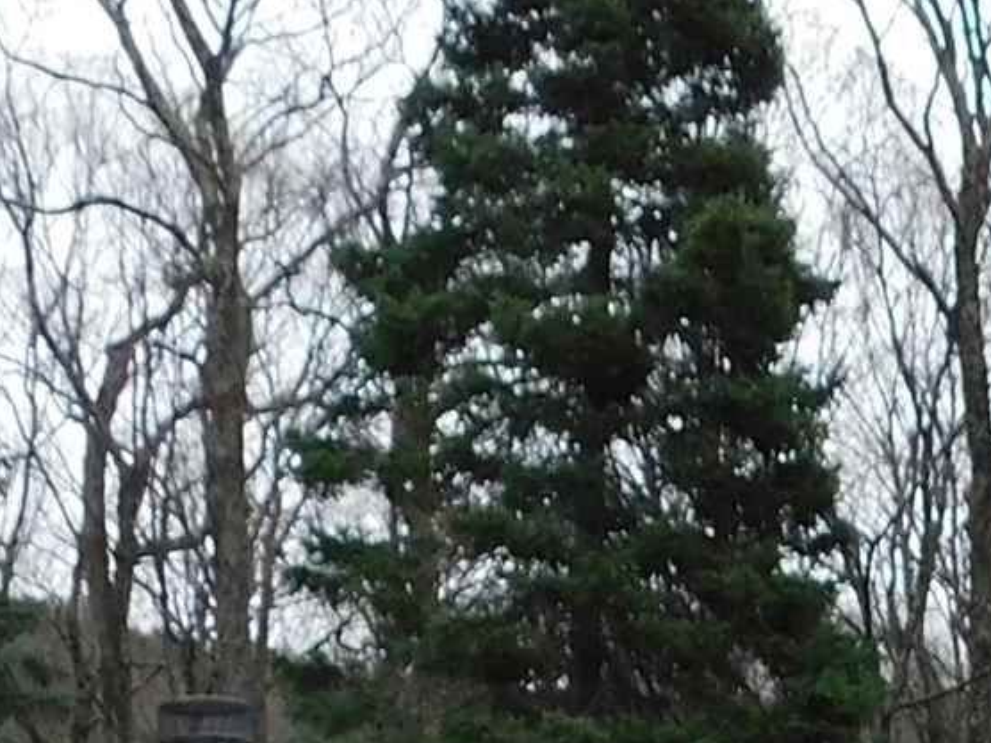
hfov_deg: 15.0
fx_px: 3636
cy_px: 1361
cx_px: 1159
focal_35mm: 127
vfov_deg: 10.9
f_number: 3
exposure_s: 1/160
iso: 125
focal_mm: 4
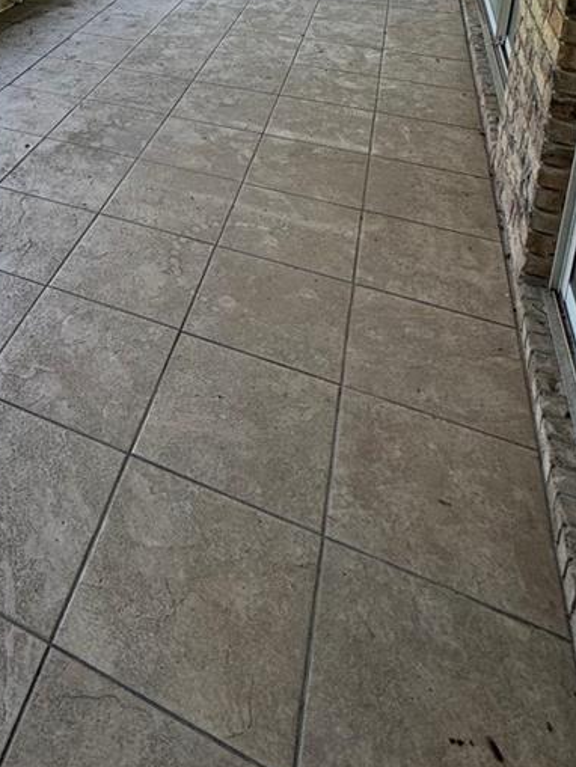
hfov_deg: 39.0
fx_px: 732
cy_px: -50
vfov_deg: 44.3
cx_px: 29
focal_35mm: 33
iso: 50
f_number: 2.2
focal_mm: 2.22
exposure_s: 1/99
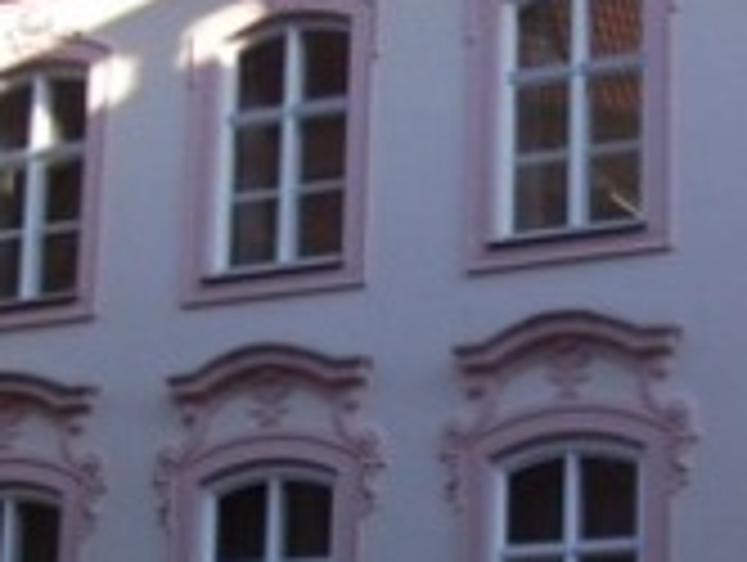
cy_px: 461
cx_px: 472
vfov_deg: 12.8
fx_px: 2485
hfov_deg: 17.1
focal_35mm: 115
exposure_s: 1/500
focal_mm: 6
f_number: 2.7
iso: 80
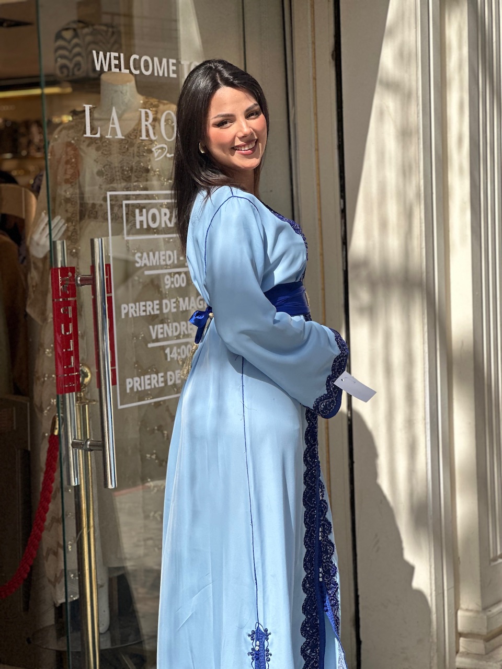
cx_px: 251
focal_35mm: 77
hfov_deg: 19.1
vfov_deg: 25.3
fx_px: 1489
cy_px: 334
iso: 32
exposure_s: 1/681
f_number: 2.8
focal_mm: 9
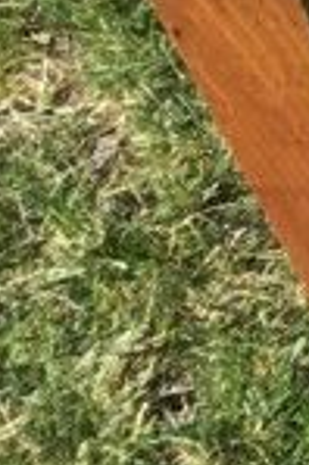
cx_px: 1239
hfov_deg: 6.4
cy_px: -190
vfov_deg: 11.5
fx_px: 2232
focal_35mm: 173
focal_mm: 3.3
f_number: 2.4
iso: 25
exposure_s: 1/595
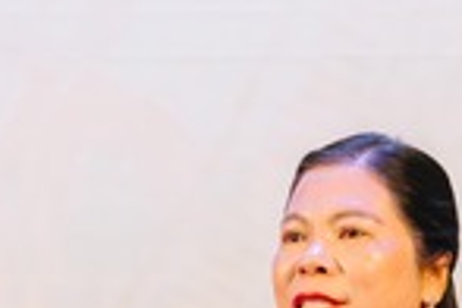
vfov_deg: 2.0
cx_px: -75
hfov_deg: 3.0
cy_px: 446
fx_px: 8841
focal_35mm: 689
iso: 640
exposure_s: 1/160
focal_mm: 137
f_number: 3.5
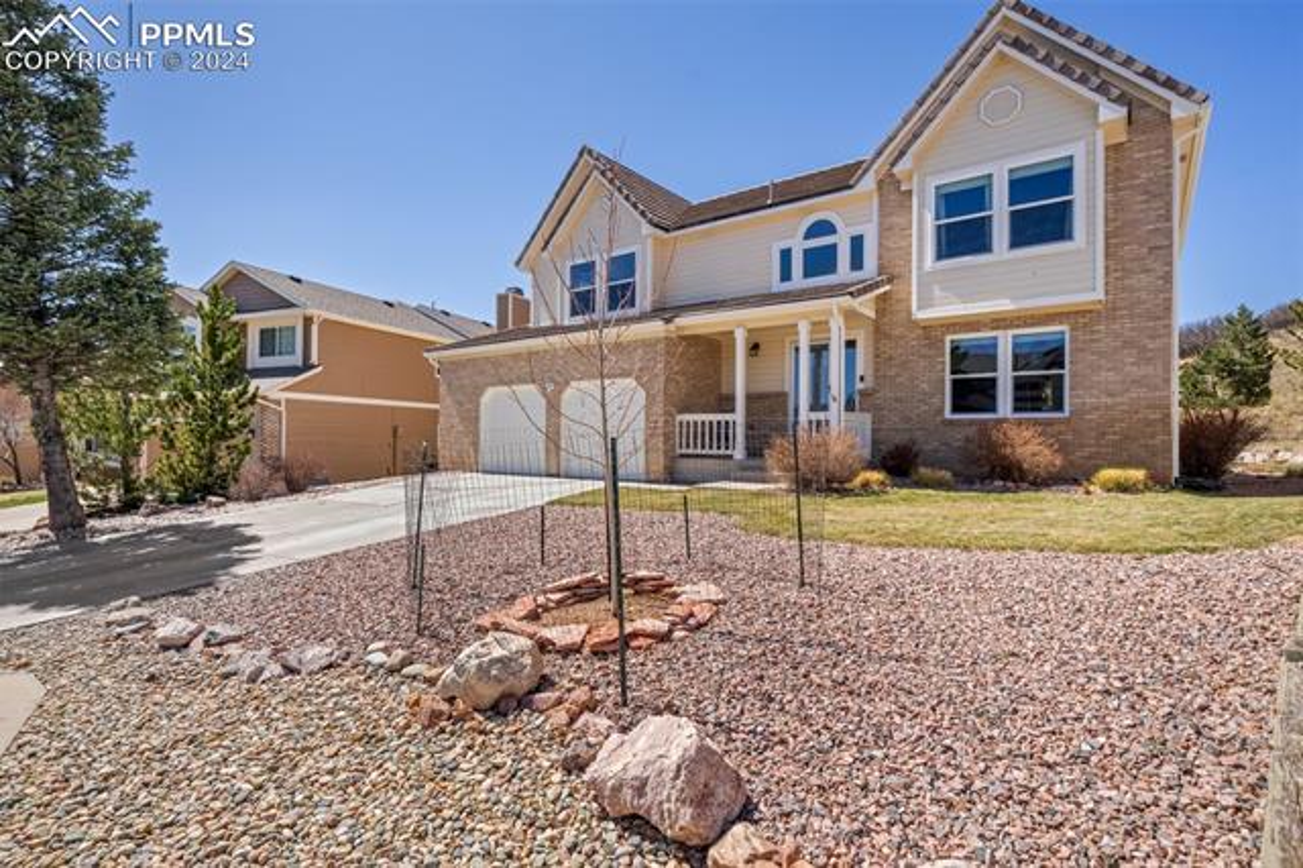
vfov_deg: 70.4
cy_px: 434
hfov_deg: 93.3
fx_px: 615
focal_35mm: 17
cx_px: 652
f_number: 10
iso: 100
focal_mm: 17
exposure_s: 1/160
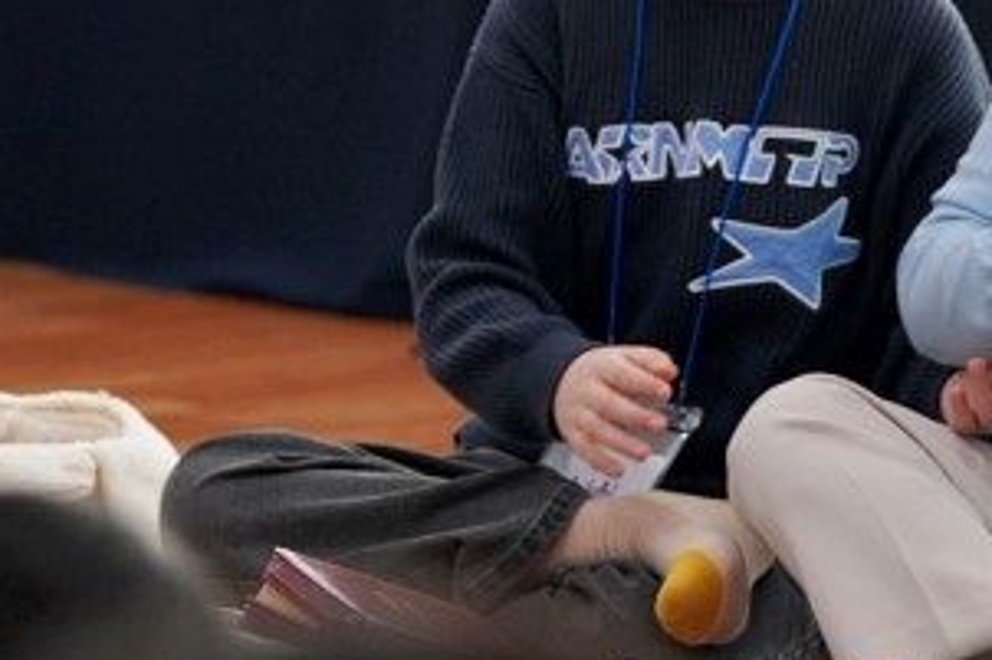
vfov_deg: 2.3
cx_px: 1077
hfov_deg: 3.5
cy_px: 85
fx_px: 16441
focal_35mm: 597
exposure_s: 1/250
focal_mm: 200
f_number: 4
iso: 1600
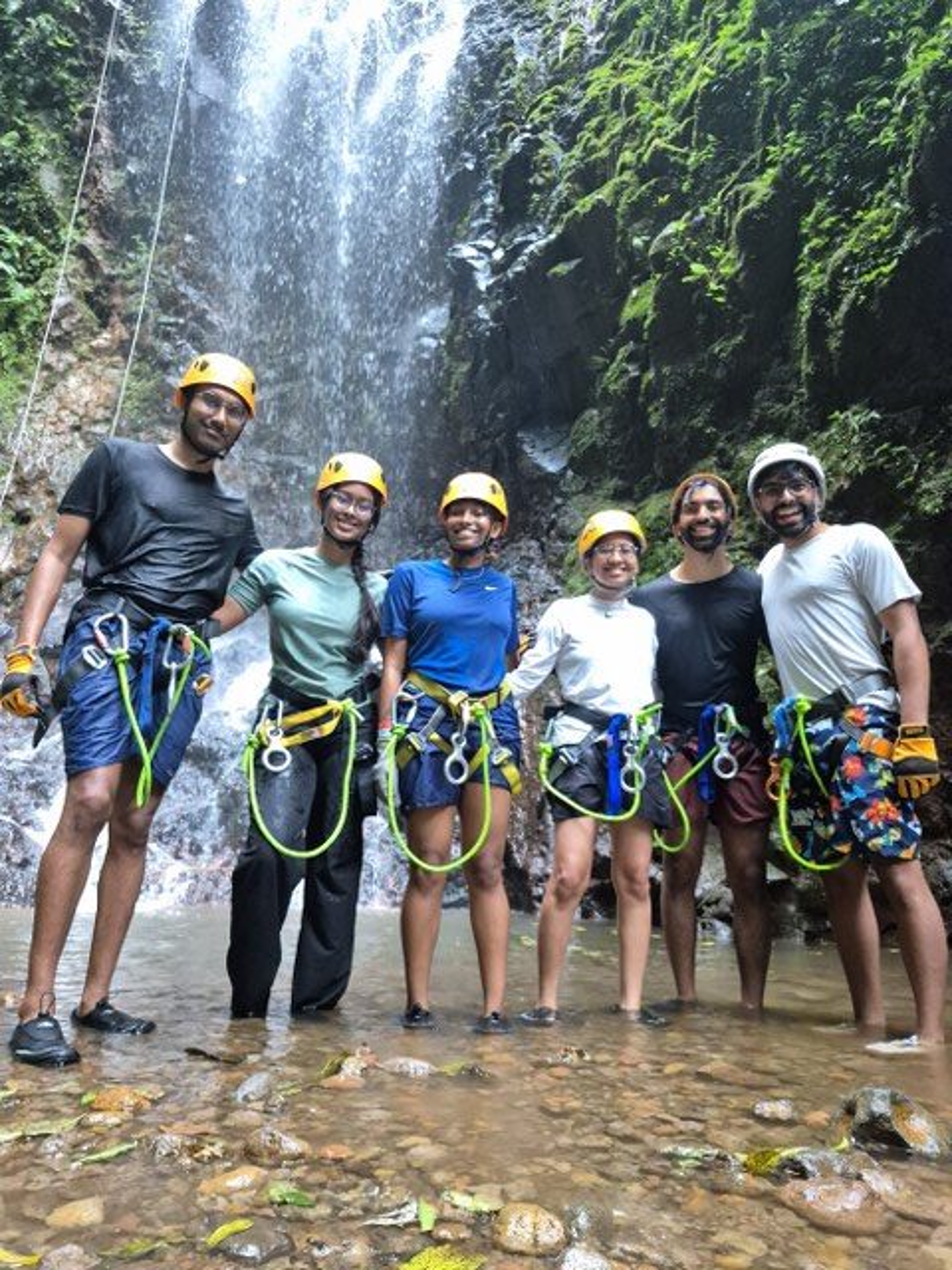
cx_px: 476
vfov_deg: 73.9
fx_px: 843
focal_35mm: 23
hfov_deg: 58.9
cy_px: 635
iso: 1000
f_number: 1.8
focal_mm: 5.4
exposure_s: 1/120
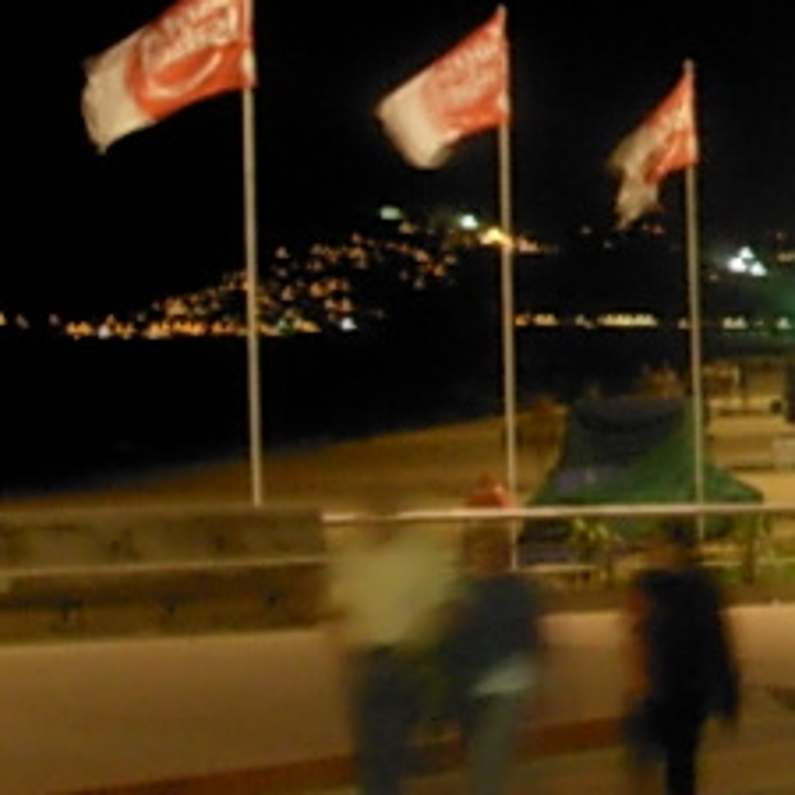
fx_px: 3975
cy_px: 230
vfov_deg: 11.4
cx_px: 1251
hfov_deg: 10.9
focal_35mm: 153
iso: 109
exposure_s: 1/2
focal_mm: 6.3
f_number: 2.9
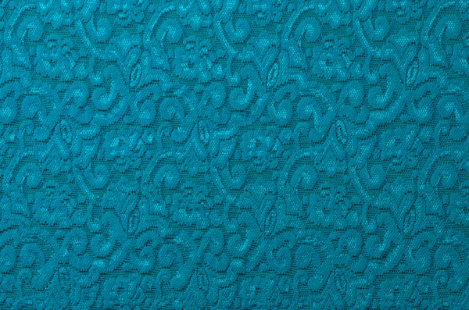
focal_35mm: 135
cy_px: 155
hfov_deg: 15.2
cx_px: 234
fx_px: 1755
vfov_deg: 10.1
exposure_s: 1/1250
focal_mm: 90
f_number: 9
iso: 400
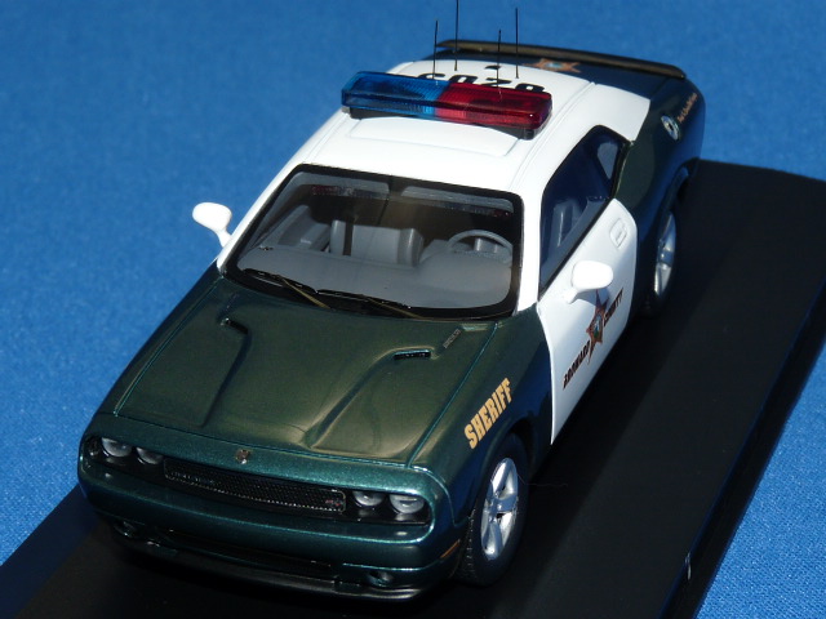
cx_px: 413
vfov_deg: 13.6
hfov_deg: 18.0
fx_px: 2601
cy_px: 310
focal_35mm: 109
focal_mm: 11.1
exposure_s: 1/60
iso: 100
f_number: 4
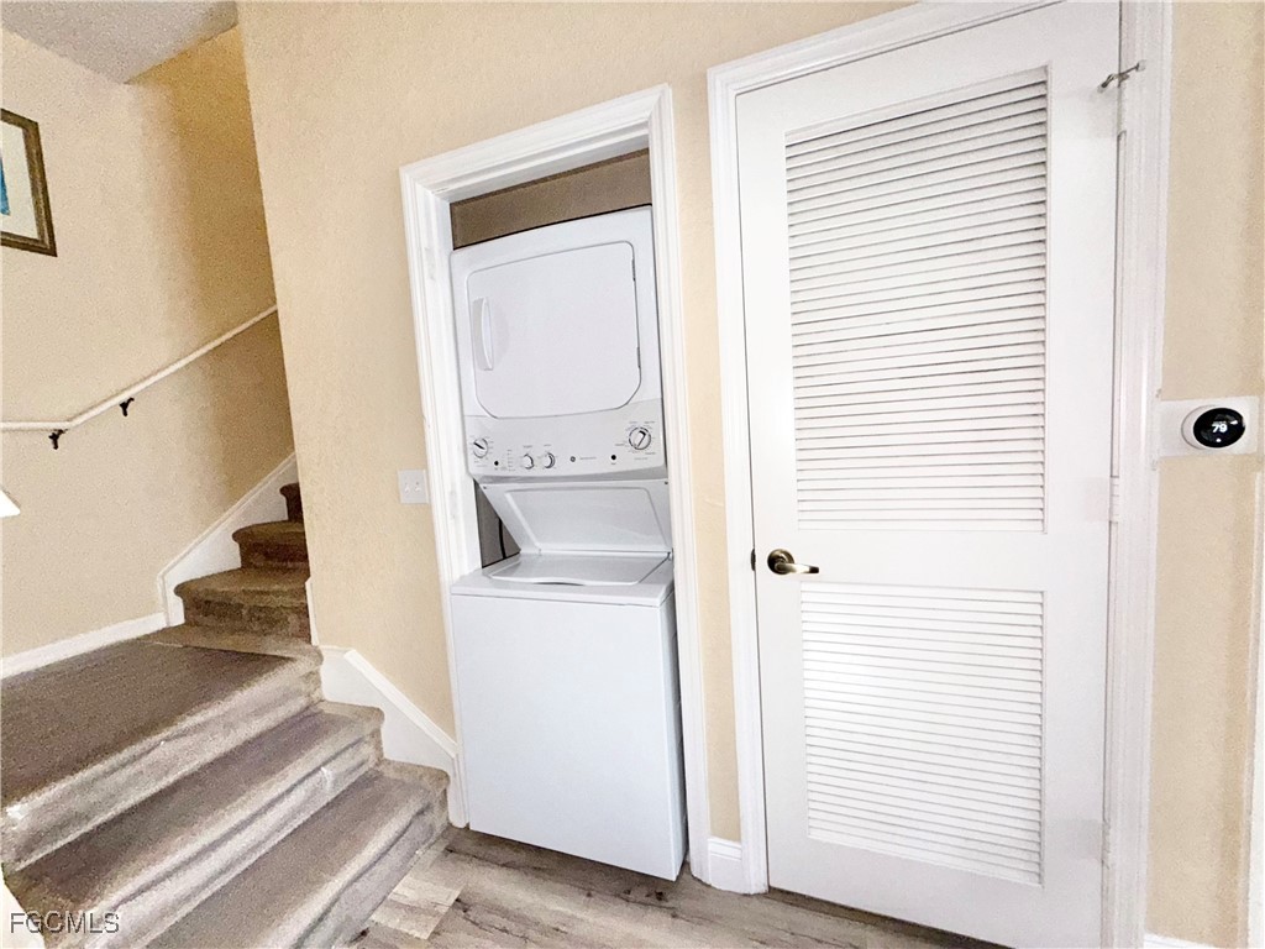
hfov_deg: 102.1
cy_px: 474
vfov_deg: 85.7
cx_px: 632
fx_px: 512
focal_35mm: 14
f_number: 2.2
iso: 200
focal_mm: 2.22
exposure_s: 1/60
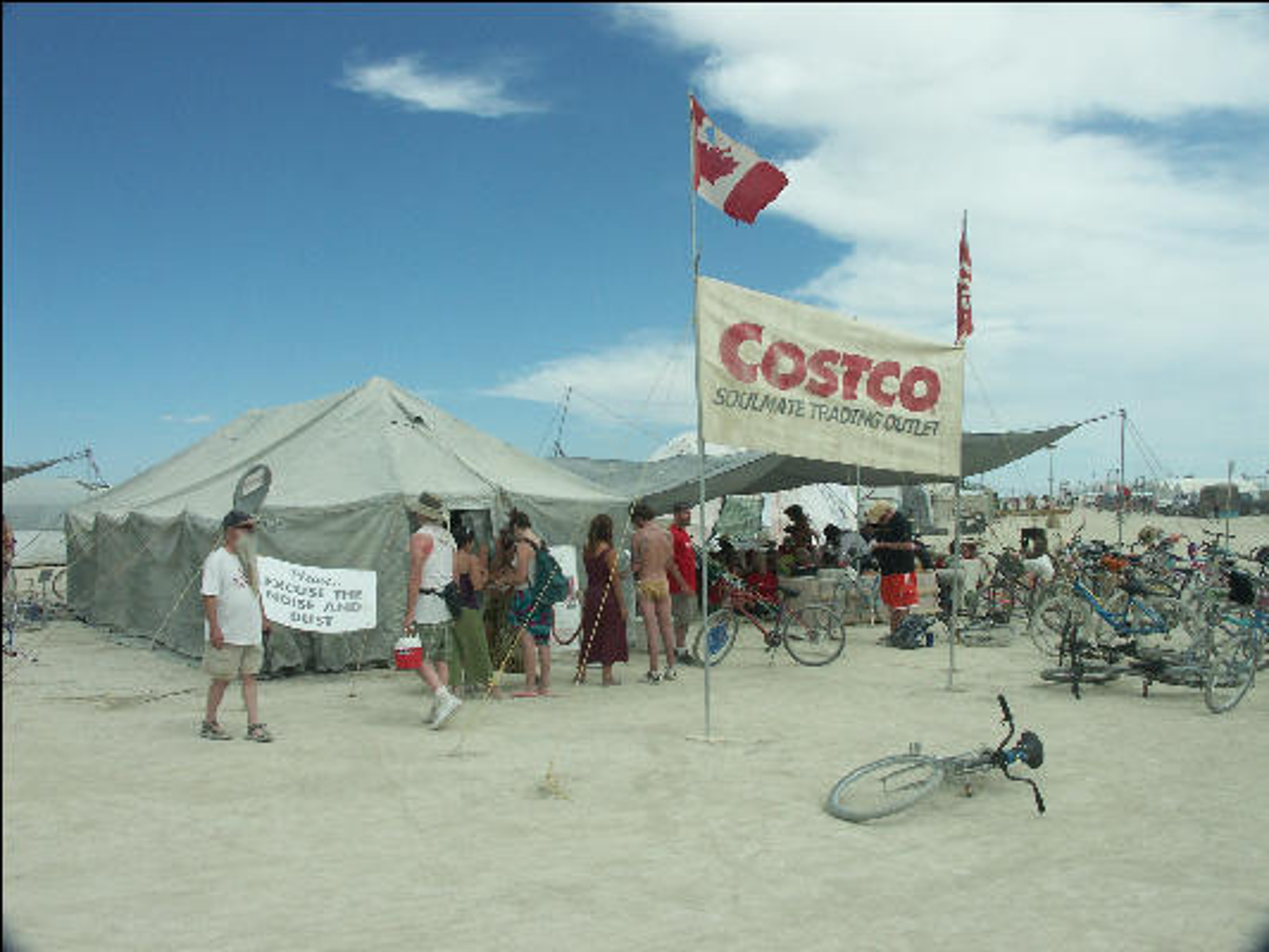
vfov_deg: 43.0
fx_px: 1210
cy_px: 476
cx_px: 634
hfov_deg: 55.3
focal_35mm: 33
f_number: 9
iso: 100
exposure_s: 1/500
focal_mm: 8.5
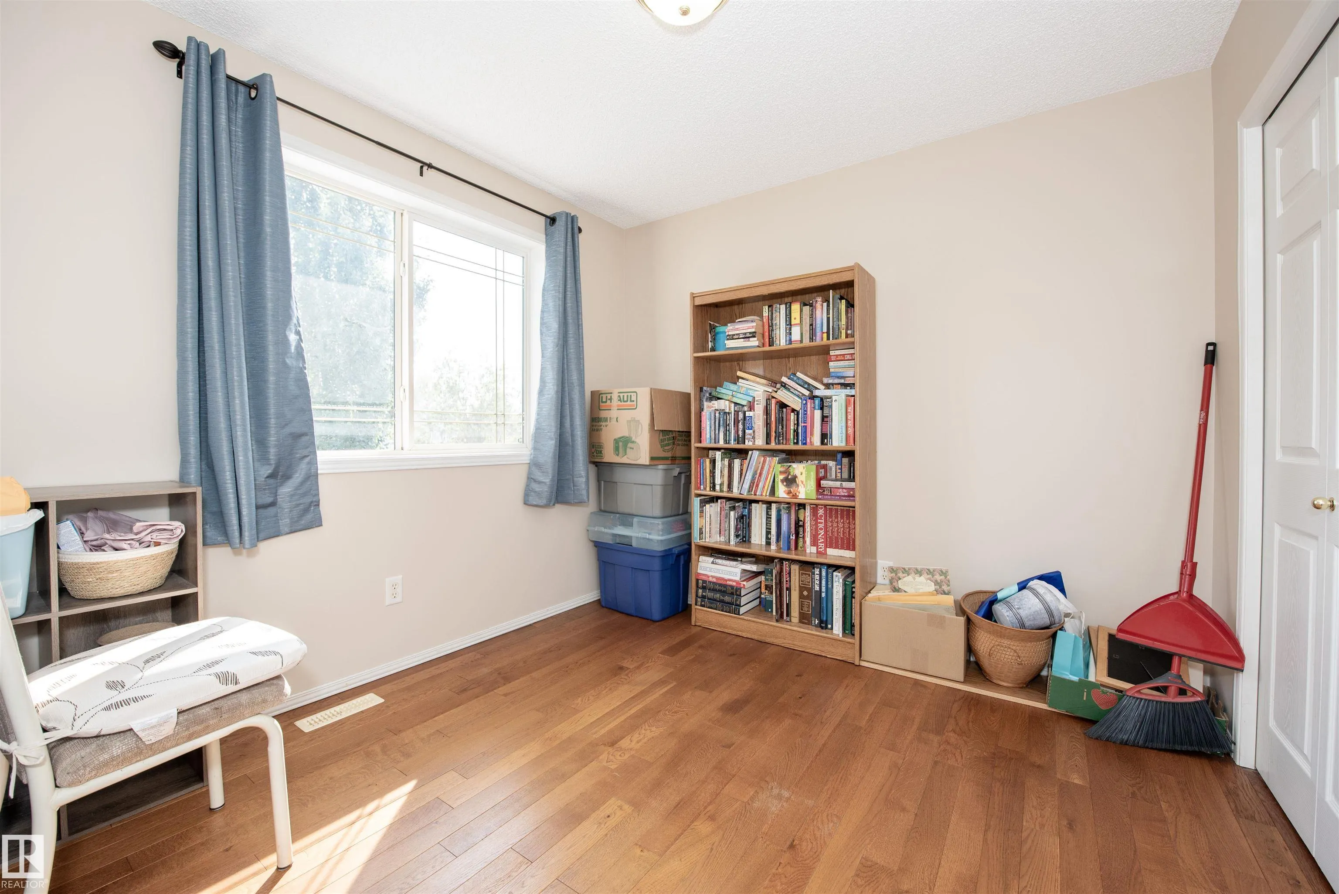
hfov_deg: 104.2
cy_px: 447
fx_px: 521
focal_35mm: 14
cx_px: 670
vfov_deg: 81.2
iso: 250
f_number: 5.6
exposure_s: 1/125
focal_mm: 14
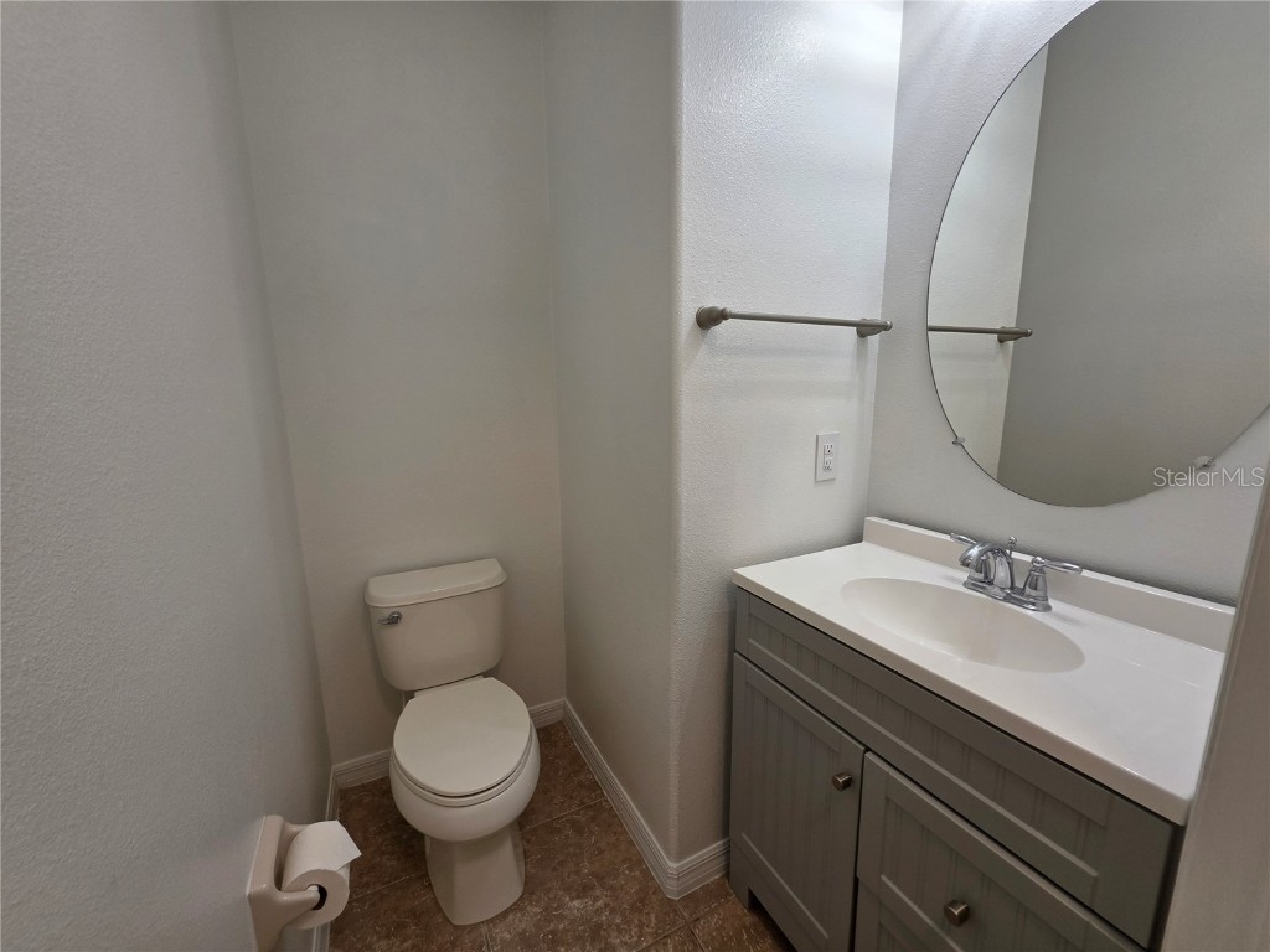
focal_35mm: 13
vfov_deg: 89.9
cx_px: 635
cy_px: 476
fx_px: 477
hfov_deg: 106.2
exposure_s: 1/120
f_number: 1.9
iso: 100
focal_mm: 2.2
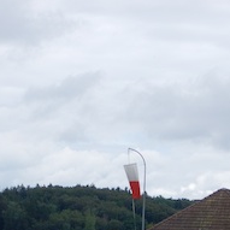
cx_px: 118
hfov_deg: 9.4
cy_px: 249
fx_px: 1398
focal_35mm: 186
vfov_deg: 9.3
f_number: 4.5
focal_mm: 12
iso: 125
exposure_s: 1/640
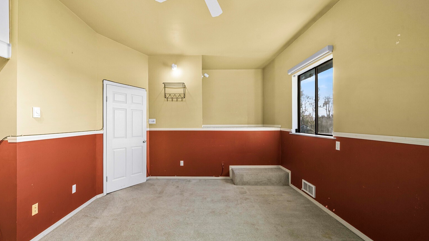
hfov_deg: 102.8
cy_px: 123
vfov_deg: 70.5
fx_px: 171
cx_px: 198
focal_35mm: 15
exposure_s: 1/8
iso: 1000
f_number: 8
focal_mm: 13
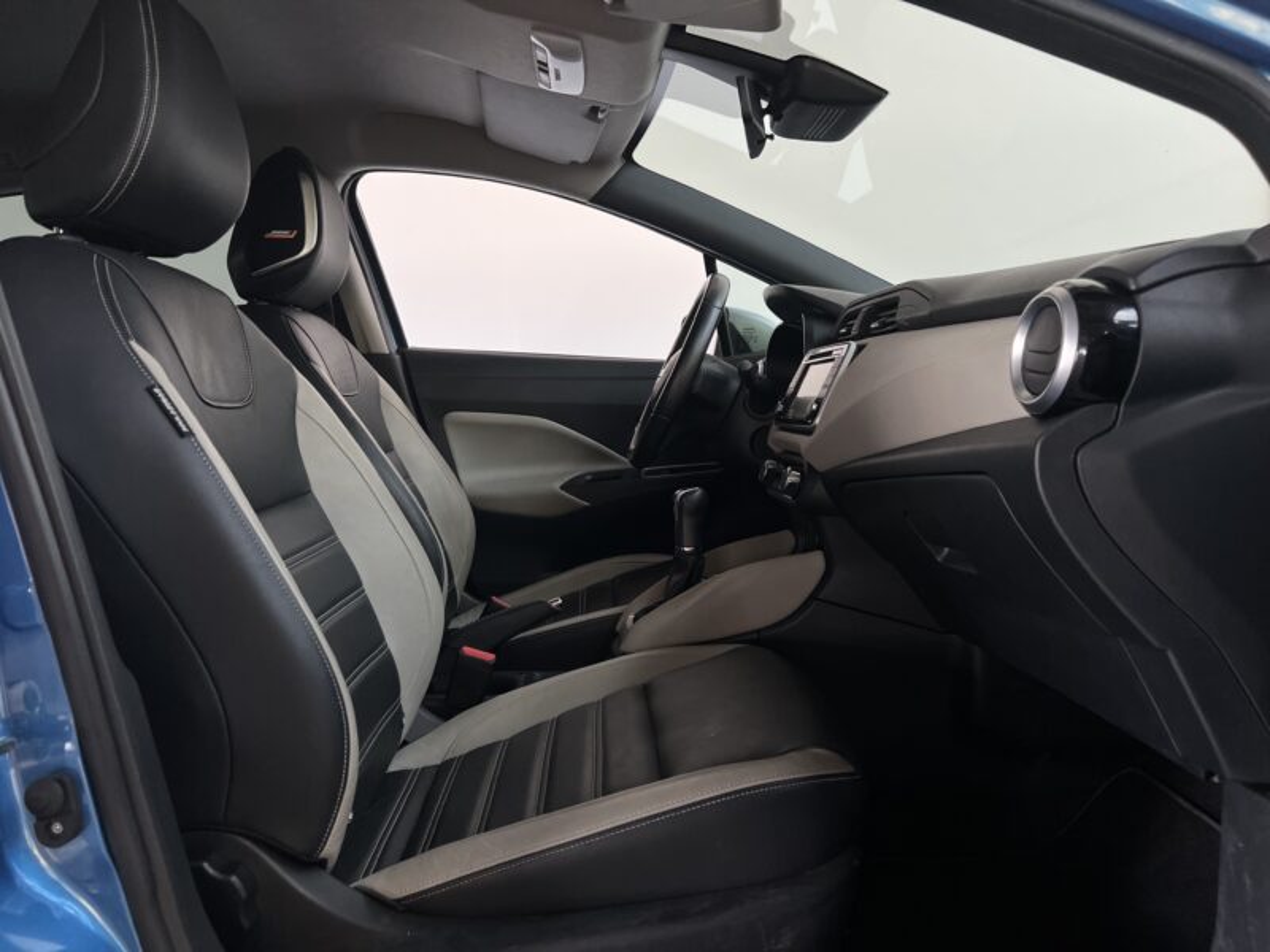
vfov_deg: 53.1
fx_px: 954
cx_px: 635
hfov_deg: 67.3
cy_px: 476
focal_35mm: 26
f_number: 1.5
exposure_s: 1/60
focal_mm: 5.7
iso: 160
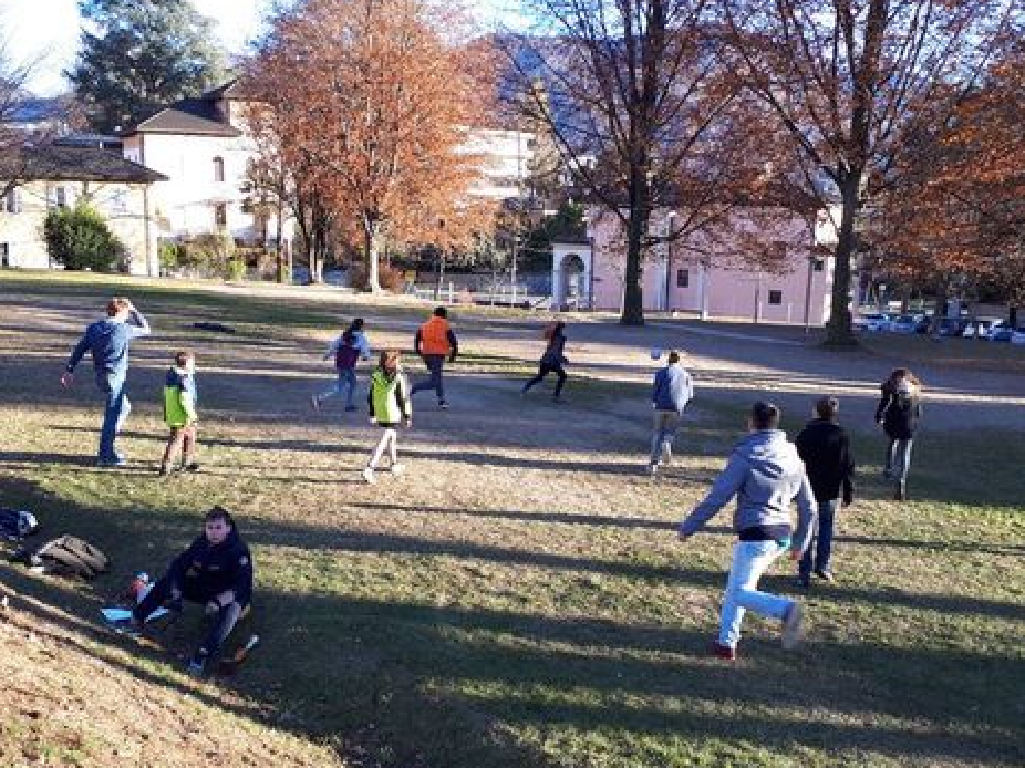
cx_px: 476
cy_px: 432
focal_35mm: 35
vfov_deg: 40.6
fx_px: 1036
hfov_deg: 52.6
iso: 40
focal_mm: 3.6
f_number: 1.9
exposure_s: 1/136
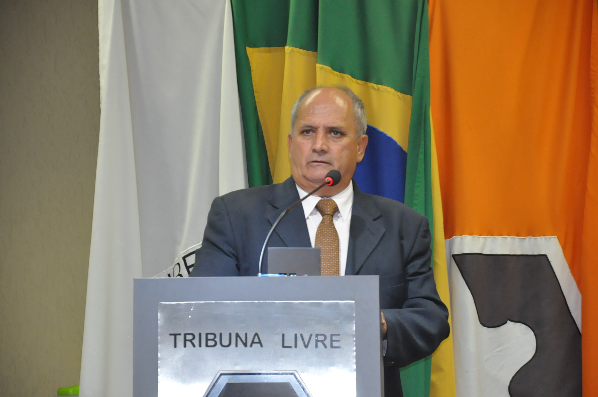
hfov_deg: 13.1
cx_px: 299
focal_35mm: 158
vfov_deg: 8.7
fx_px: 2613
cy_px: 198
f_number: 5.6
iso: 2000
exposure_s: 1/60
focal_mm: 105
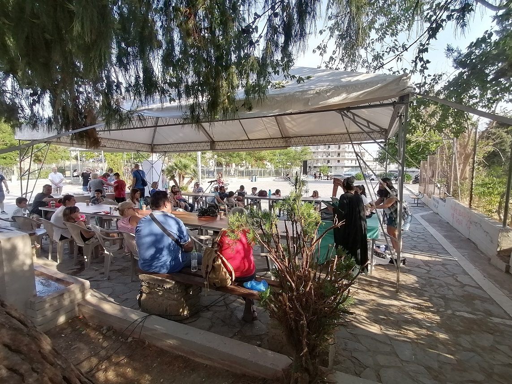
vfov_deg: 74.7
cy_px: 192
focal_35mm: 17
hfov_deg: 91.0
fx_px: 251
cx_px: 256
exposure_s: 1/332
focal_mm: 2.7
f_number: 2.4
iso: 50
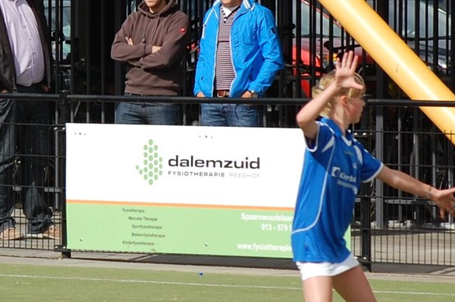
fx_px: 3698
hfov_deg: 7.0
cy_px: 171
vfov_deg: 4.7
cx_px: 309
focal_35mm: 293
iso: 200
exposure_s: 1/640
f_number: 6.3
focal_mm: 110
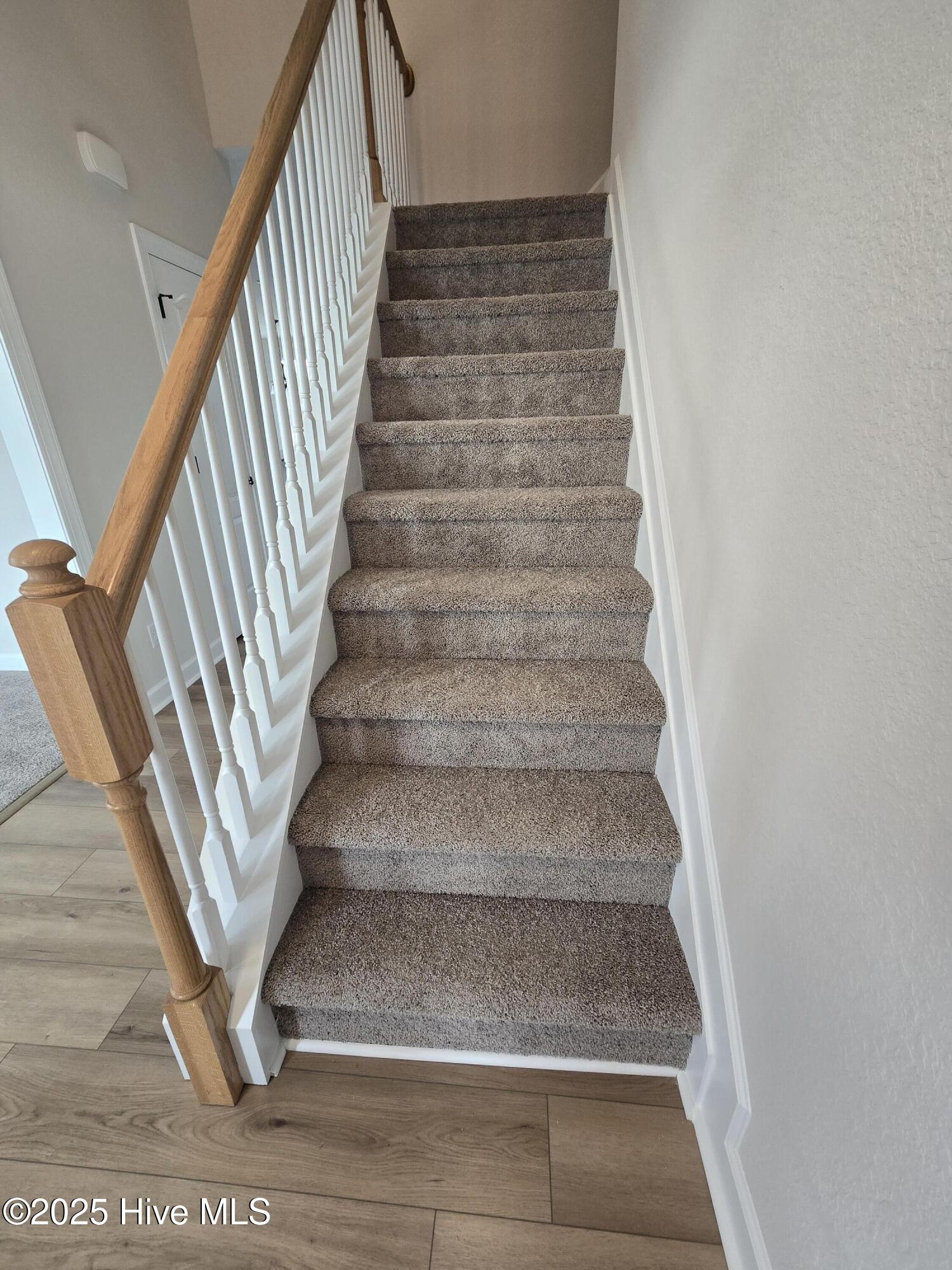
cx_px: 476
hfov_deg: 89.9
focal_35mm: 13
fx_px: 477
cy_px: 635
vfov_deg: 106.2
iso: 125
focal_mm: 2.2
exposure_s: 1/60
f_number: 2.2
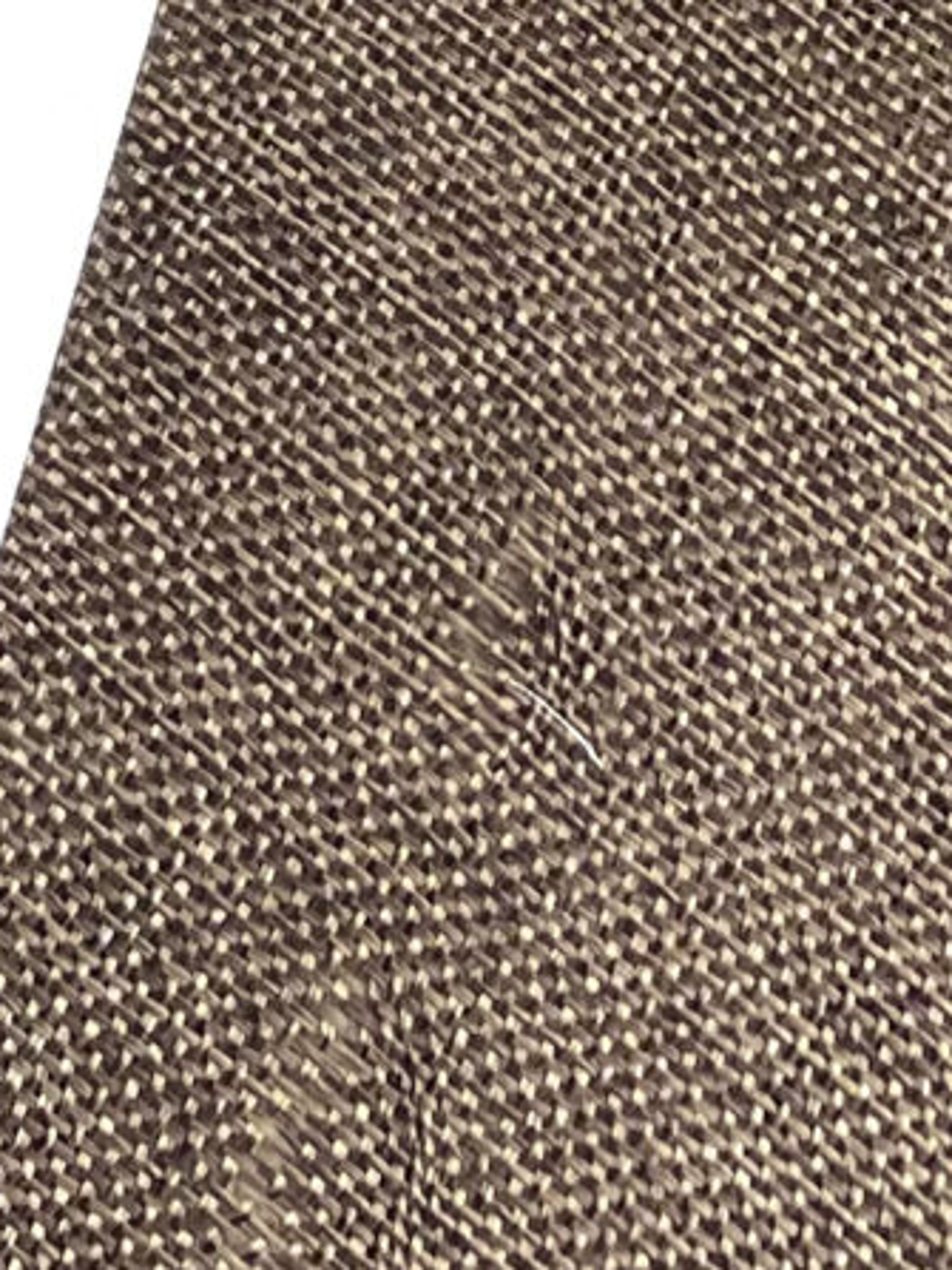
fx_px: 5466
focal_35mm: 149
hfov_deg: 9.1
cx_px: -1248
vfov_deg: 10.9
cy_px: -1932
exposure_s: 1/159
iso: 32
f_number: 1.6
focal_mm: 4.2
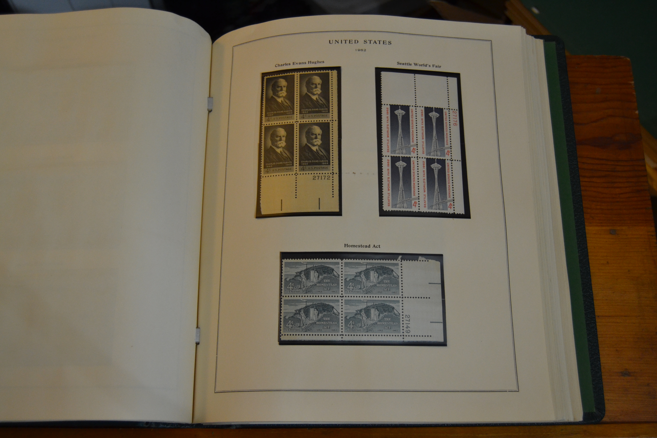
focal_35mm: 39
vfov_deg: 34.2
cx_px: 328
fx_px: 712
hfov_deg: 49.6
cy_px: 219
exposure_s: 1/60
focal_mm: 26
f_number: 4
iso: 1000
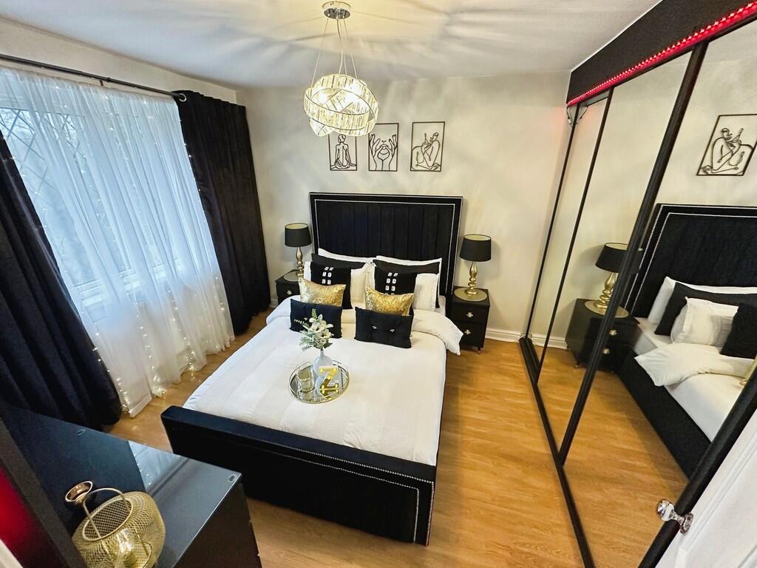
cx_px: 378
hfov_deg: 102.1
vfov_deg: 85.7
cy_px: 284
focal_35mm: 14
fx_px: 306
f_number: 2.2
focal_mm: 2.22
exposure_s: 1/50
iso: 400
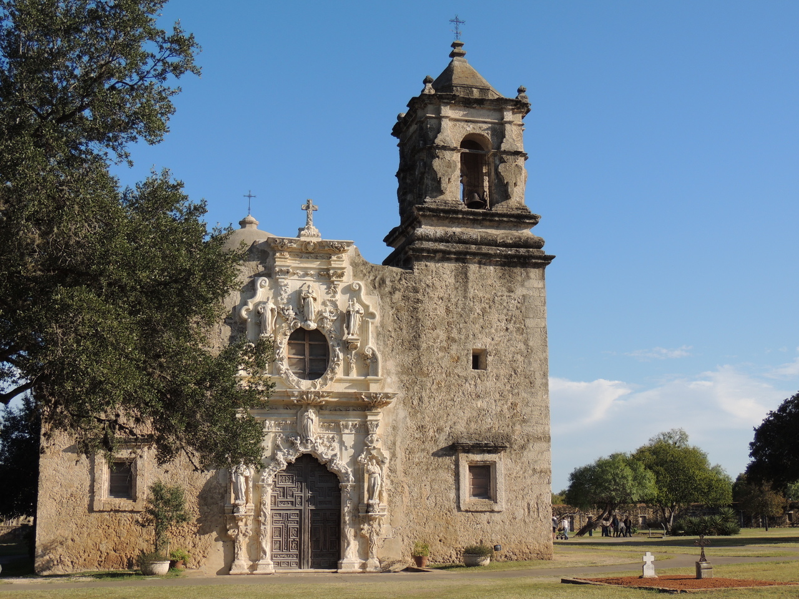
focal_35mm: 47
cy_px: 300
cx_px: 400
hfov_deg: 40.4
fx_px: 1085
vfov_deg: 30.9
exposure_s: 1/1000
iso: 100
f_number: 3.5
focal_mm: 8.3
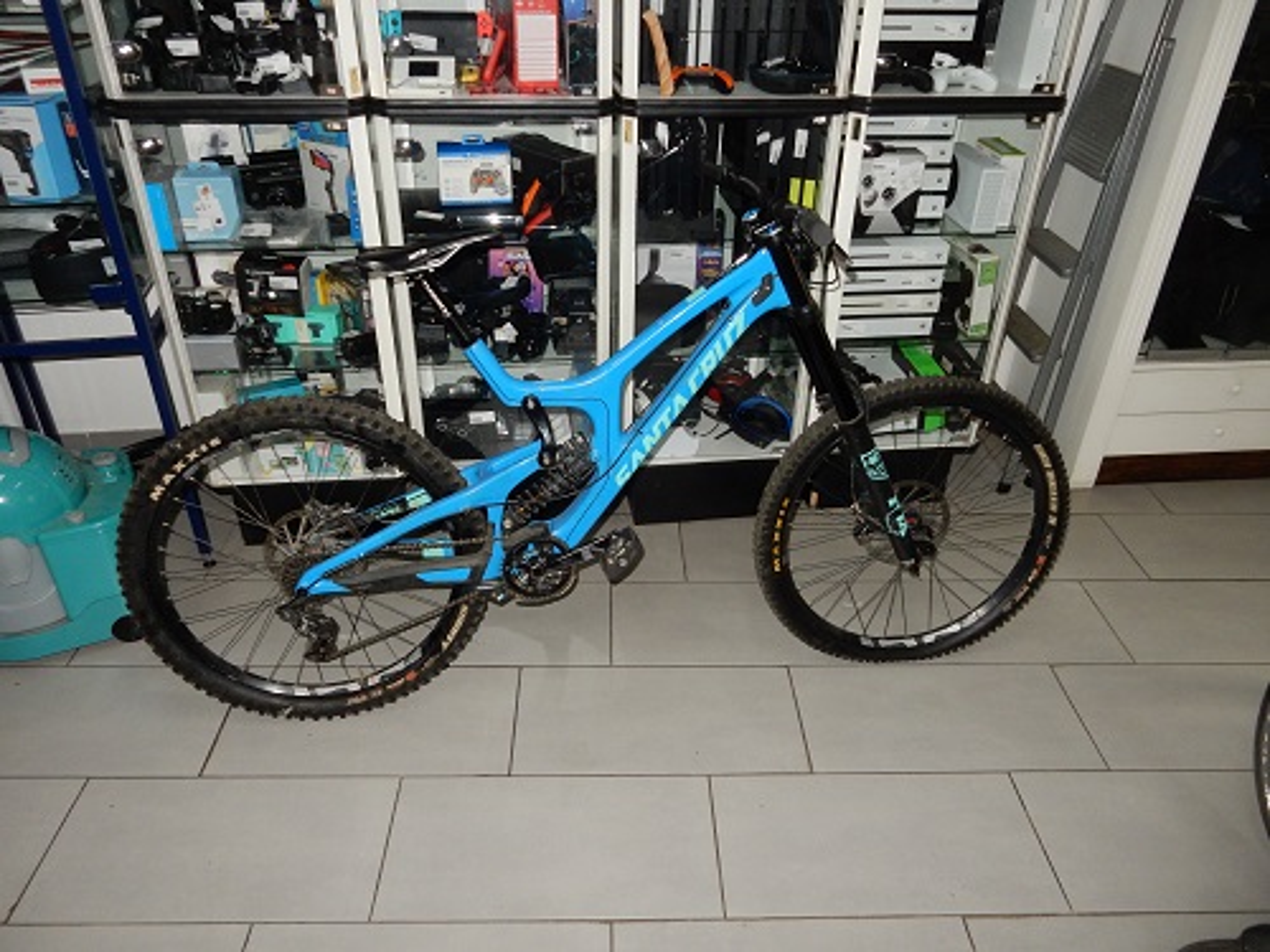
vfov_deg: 54.9
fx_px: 917
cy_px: 476
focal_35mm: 25
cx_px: 635
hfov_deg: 69.4
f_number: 3.7
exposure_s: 1/30
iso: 250
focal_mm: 4.5
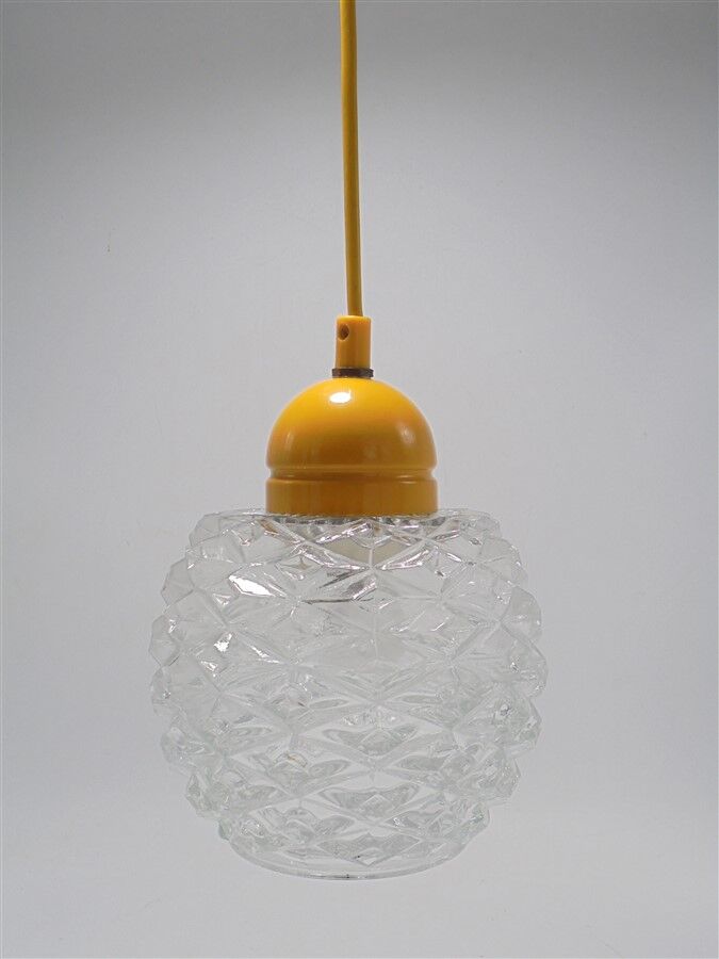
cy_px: 480
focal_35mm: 38
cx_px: 360
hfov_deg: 37.7
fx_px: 1052
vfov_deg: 49.0
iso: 100
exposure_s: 1/80
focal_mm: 6.9
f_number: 4.2
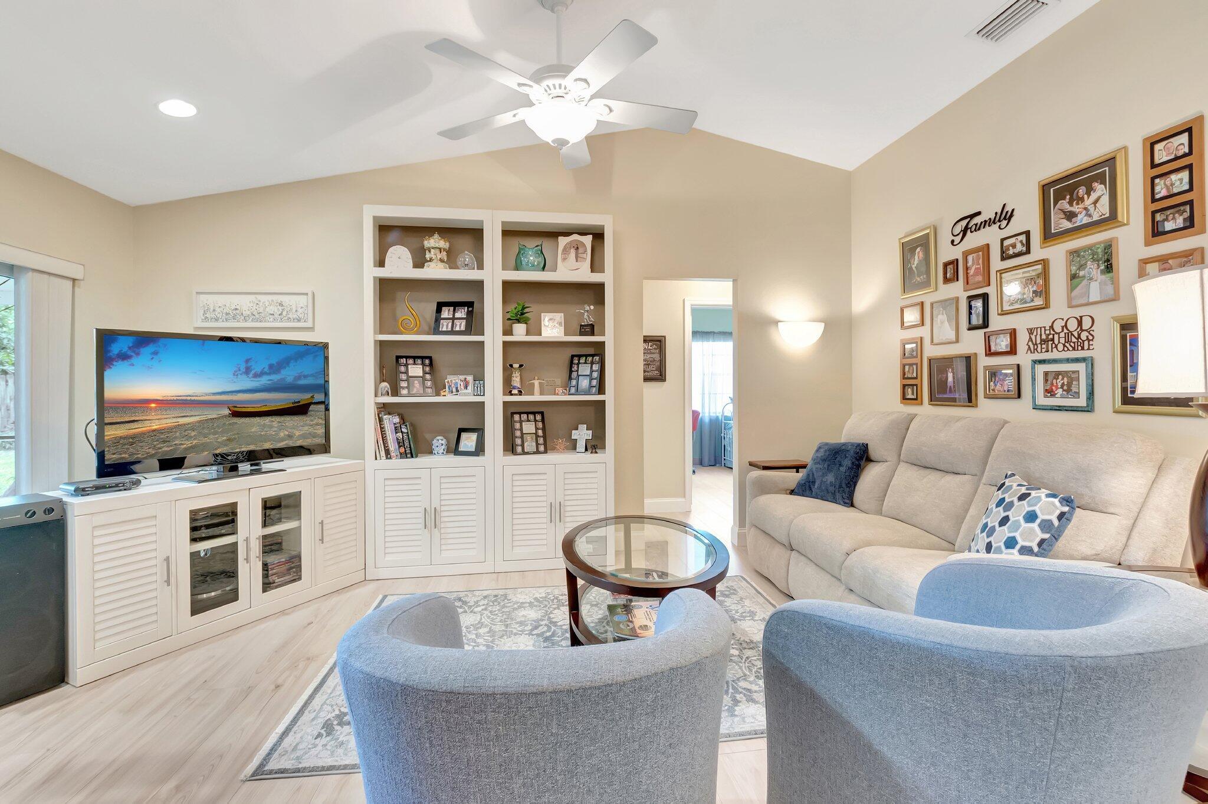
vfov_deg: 77.3
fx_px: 503
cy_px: 402
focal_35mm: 15
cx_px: 604
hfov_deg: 100.4
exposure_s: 1/2.5
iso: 640
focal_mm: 10
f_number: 8
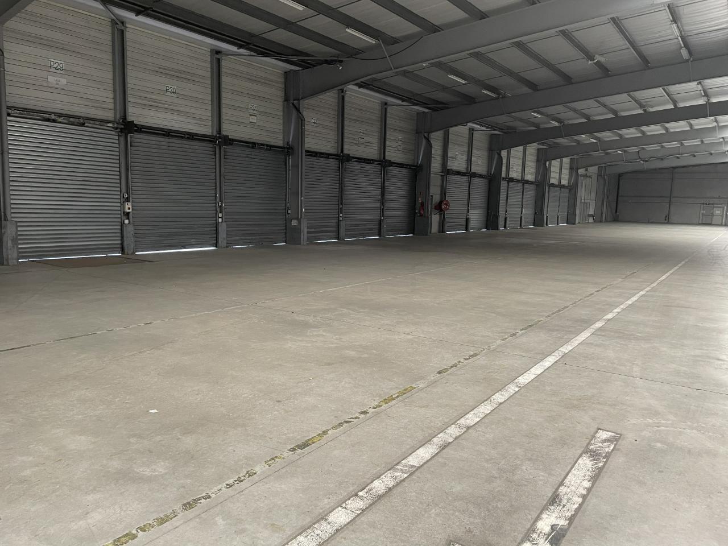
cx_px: 364
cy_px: 273
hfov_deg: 67.3
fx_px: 547
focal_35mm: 26
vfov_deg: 53.1
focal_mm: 4.2
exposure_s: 1/68
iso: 125
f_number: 1.6
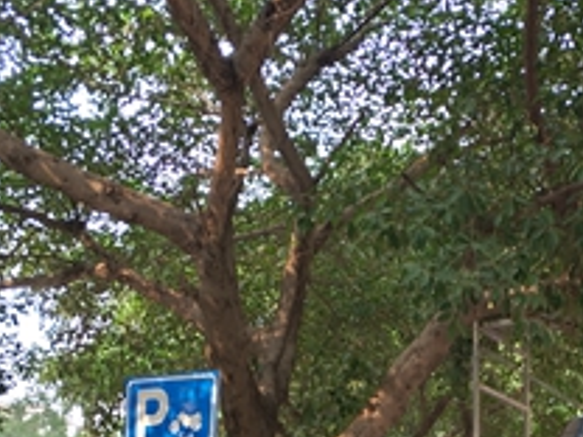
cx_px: 510
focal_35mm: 60
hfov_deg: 30.9
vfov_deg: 22.8
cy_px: 497
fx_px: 1011
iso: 86
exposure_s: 1/100
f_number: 2
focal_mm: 4.42
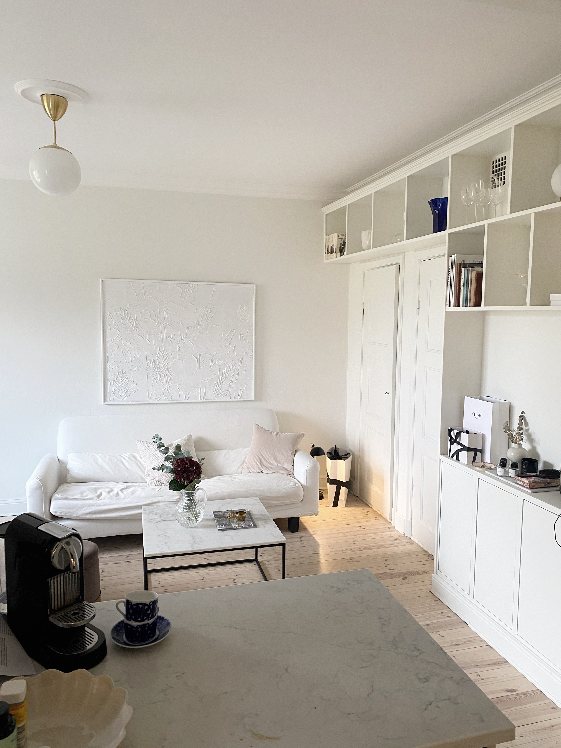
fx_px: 562
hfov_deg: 53.1
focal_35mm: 26
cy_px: 374
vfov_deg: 67.3
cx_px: 280
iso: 100
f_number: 1.8
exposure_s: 1/50
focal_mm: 4.25
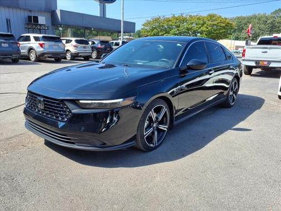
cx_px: 140
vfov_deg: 51.4
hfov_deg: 65.3
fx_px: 219
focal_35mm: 27
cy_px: 106
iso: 40
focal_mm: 3.58
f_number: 1.9
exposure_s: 1/1111
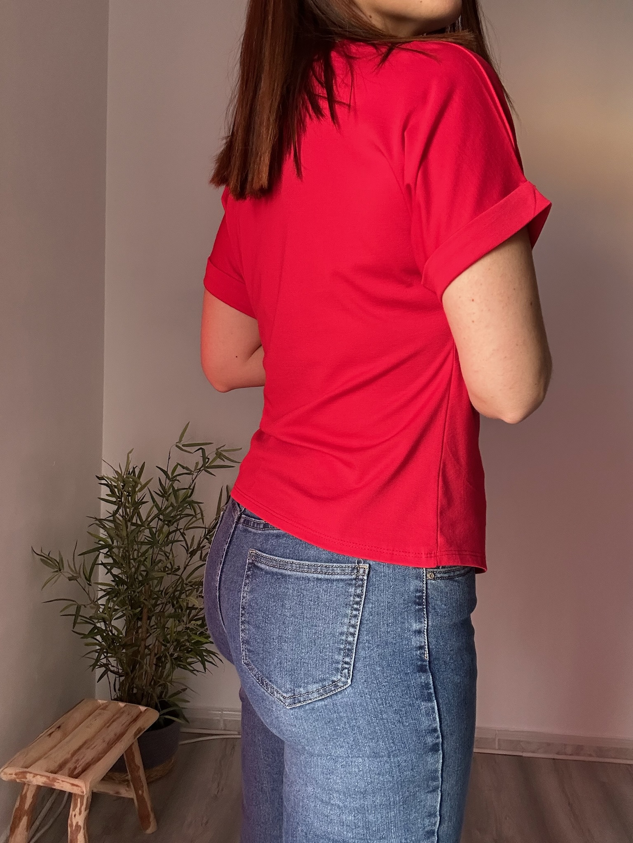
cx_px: 316
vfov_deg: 60.0
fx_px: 731
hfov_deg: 46.8
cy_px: 422
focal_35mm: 30
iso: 125
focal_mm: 2.69
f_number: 1.9
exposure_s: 1/60
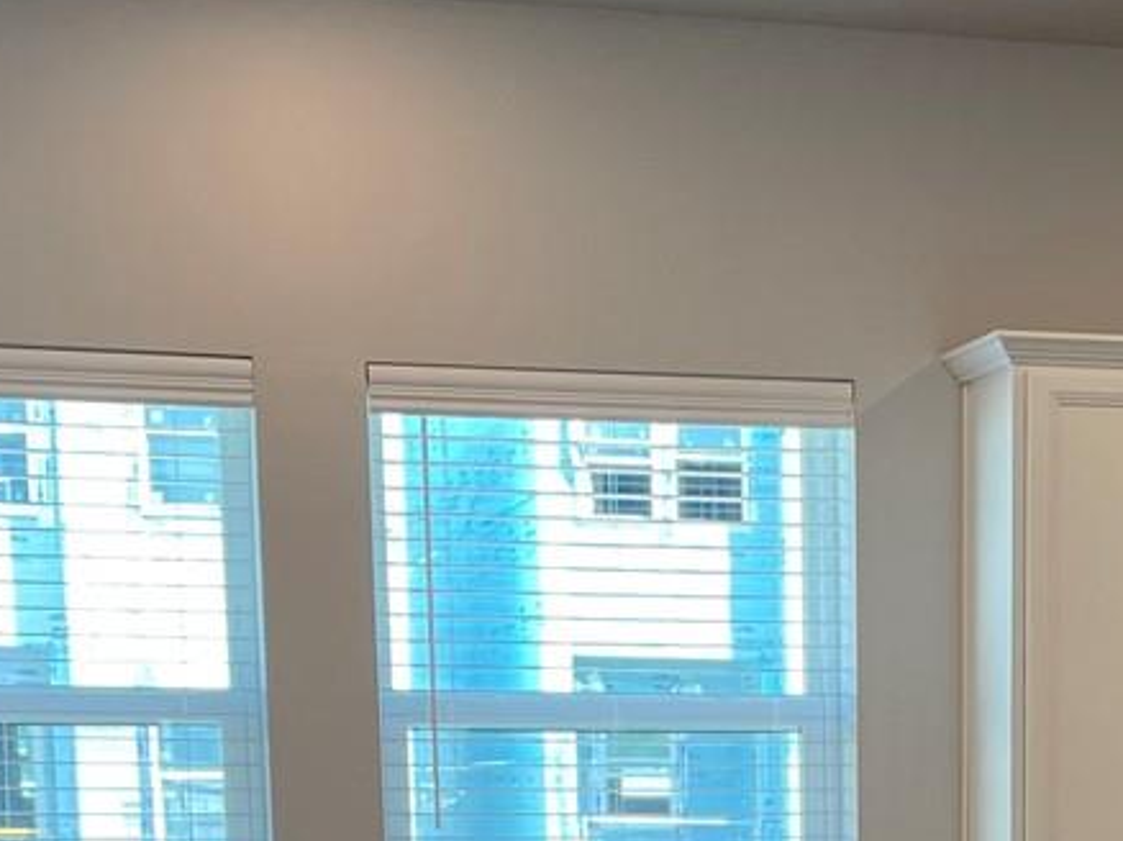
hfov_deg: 20.3
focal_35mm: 95
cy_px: 1218
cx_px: 987
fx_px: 3080
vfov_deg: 14.6
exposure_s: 1/120
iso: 50
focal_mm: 4.2
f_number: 1.6
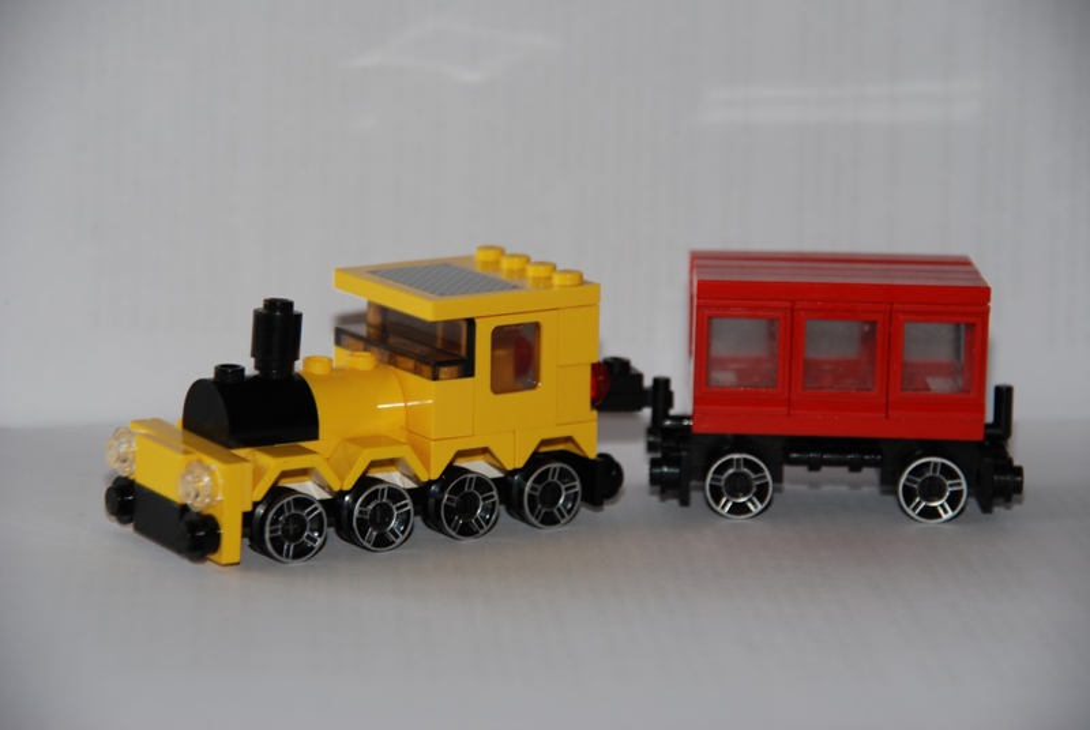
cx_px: 545
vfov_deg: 9.7
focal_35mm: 142
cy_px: 365
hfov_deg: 14.4
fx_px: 4321
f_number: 5.6
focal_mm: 95
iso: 200
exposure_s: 1/60
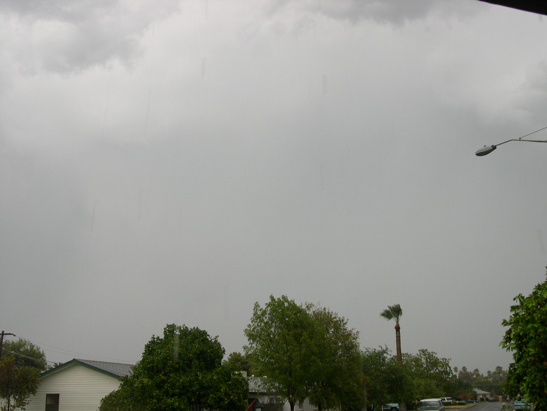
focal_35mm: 38
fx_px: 600
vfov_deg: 37.7
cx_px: 274
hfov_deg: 49.0
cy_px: 206
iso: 100
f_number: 7.6
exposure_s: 1/86.2
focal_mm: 8
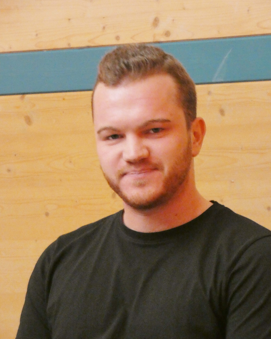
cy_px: 180
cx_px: 135
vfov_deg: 6.6
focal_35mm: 294
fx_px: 2948
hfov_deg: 5.3
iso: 1600
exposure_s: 1/10
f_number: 5.5
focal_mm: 50.6
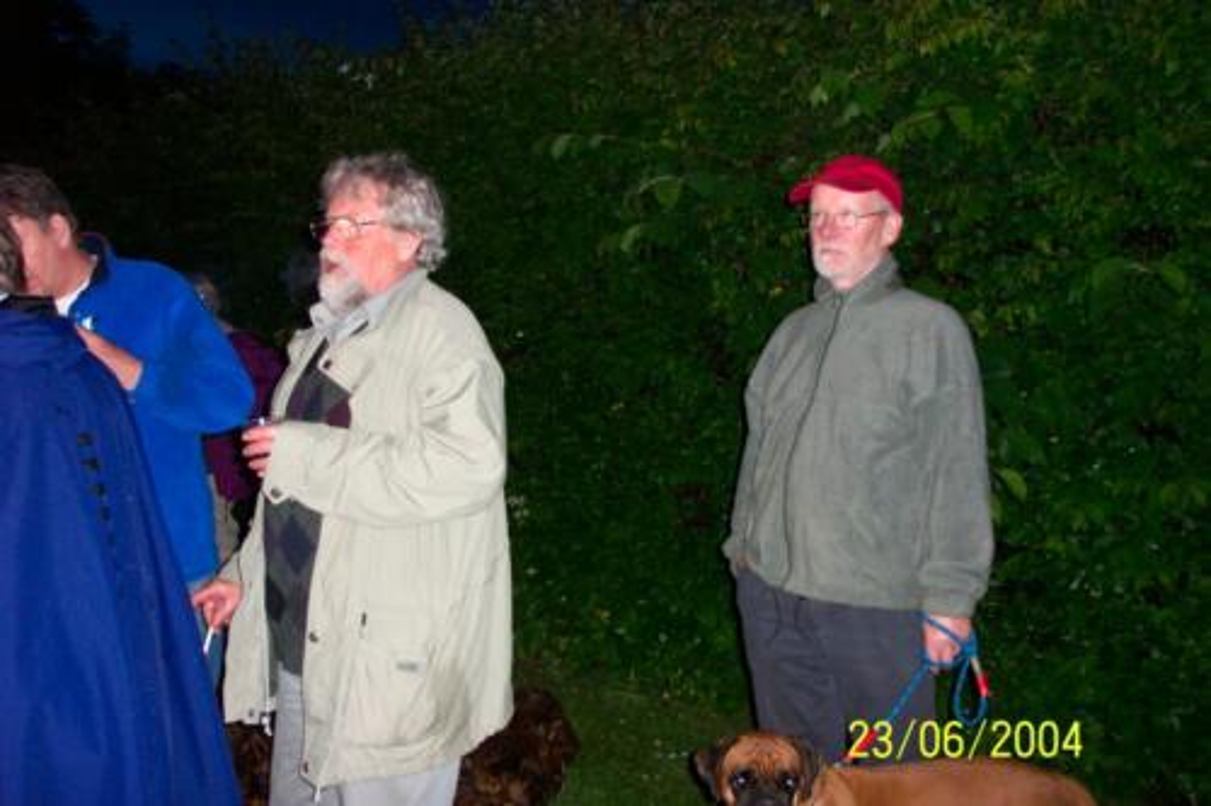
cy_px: 403
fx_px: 1177
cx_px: 606
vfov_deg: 37.8
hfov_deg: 54.5
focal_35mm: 35
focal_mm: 7.5
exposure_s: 1/30
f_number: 2.8
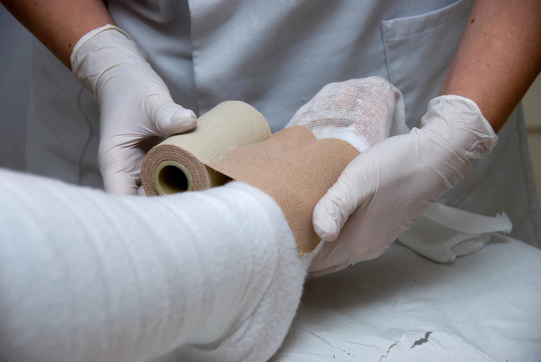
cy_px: 181
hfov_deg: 17.0
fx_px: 1805
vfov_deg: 11.5
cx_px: 270
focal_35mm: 120
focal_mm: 80
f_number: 5.3
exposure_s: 1/60
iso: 100
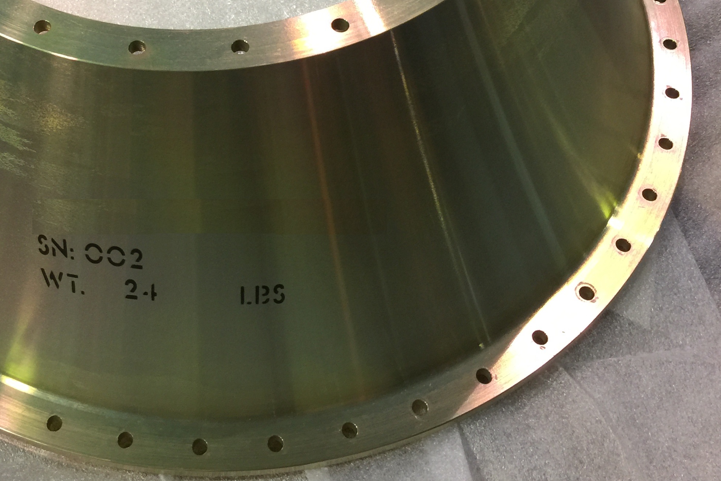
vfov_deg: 26.1
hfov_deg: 38.7
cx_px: 190
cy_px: 46
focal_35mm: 50
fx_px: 1001
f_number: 2.2
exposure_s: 1/15
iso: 50
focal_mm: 4.15
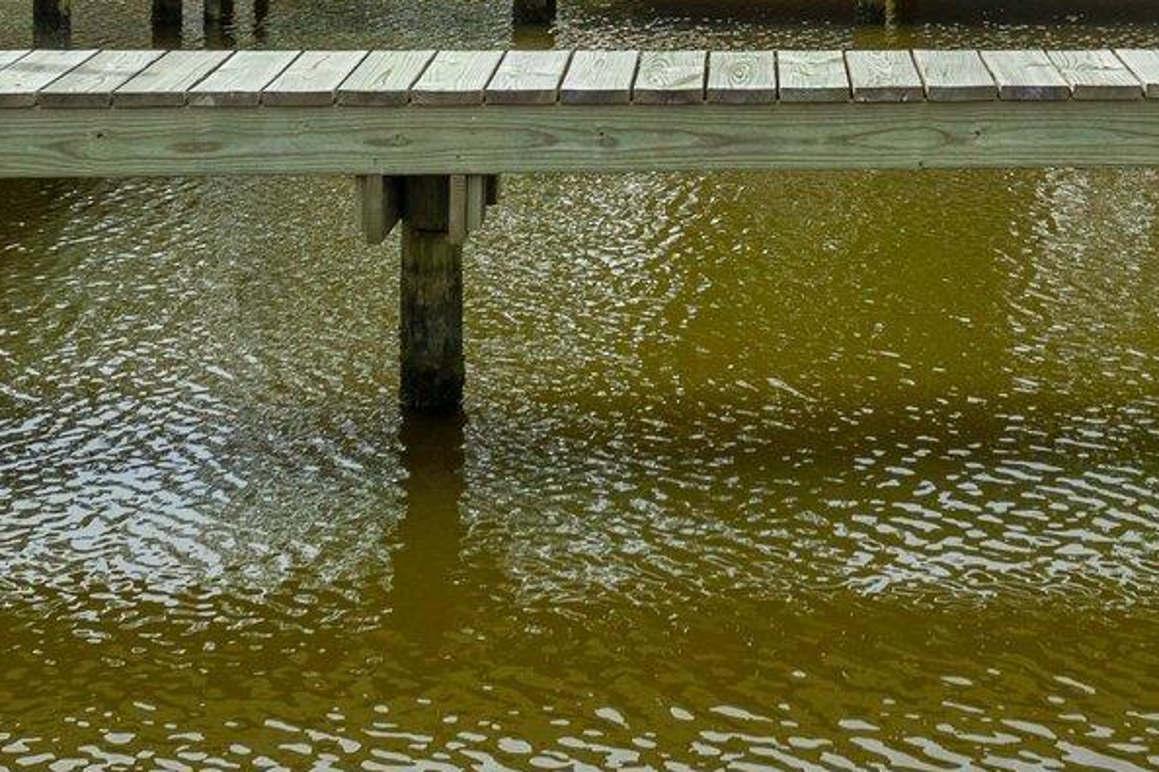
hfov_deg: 20.2
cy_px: -252
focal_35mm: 100
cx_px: 894
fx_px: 3219
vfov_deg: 13.2
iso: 160
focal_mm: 29
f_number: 8
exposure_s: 1/500
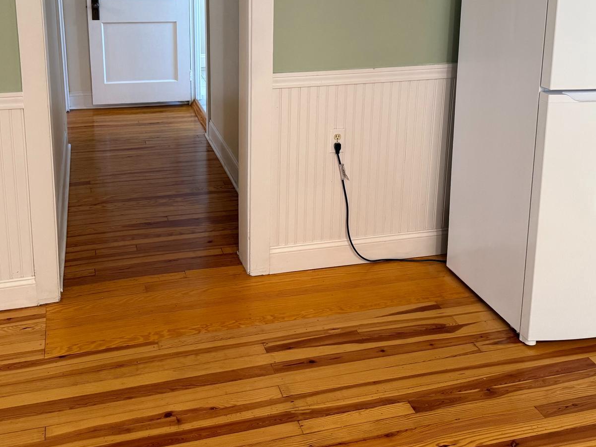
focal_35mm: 41
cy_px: 91
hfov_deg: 45.7
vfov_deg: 34.1
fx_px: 706
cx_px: 262
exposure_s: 1/60
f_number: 1.78
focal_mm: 6.76
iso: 320
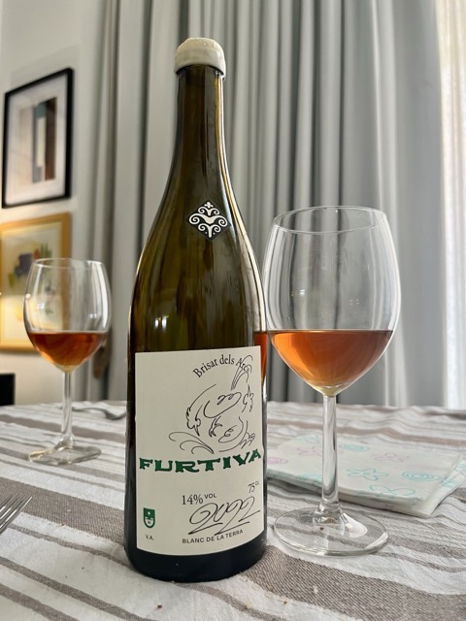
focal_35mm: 26
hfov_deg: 53.1
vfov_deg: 67.3
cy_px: 310
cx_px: 233
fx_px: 467
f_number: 1.6
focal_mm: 5.1
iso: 100
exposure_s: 1/50
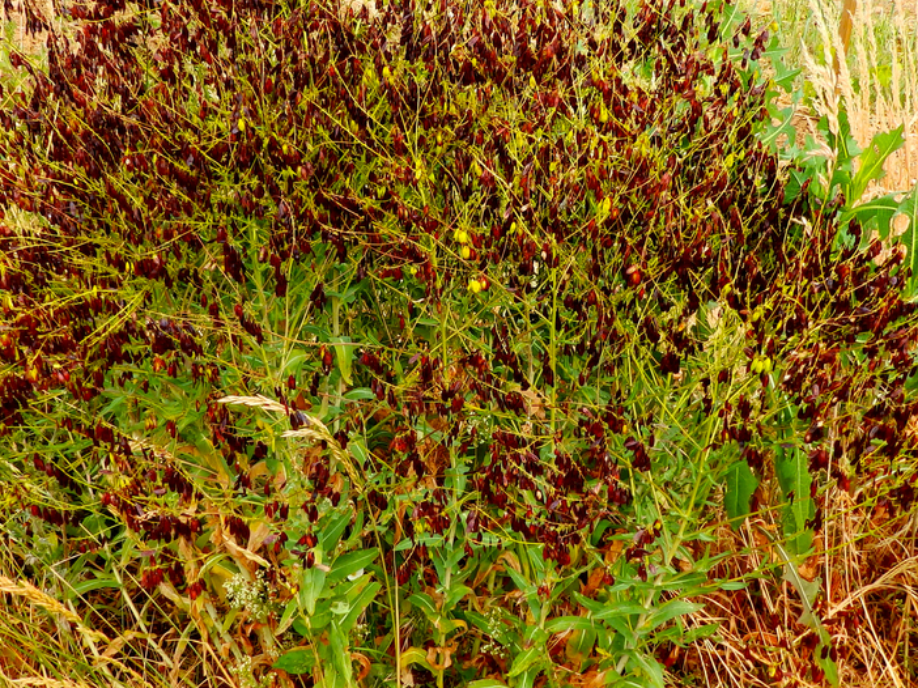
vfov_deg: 28.0
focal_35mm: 52
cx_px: 442
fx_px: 1379
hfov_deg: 36.8
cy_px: 305
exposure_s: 1/160
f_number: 4
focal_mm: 5.7
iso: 80
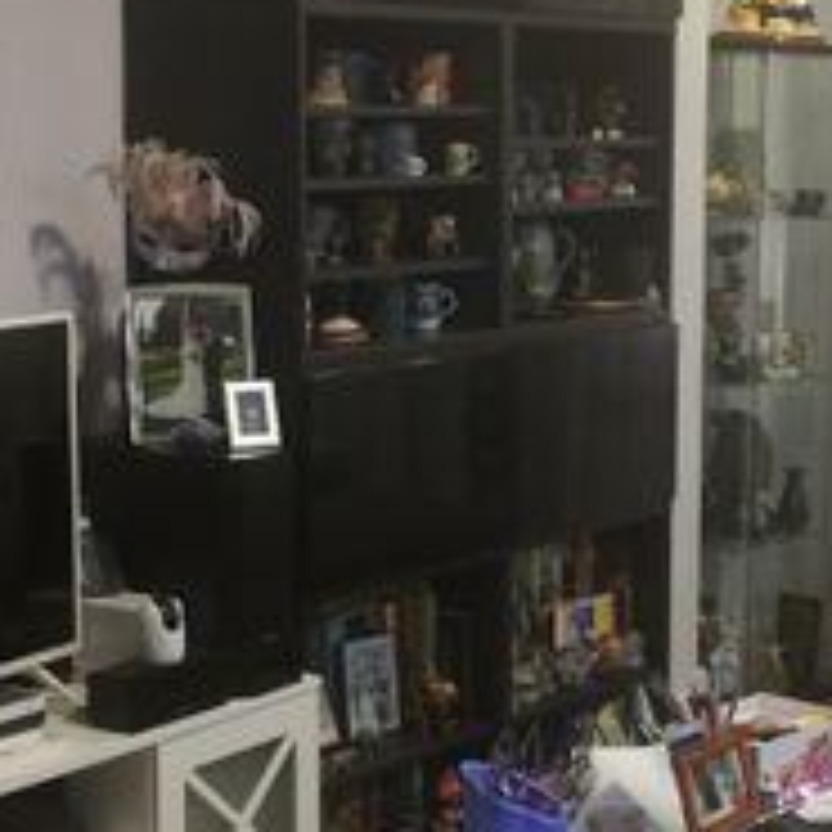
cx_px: 549
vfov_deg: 20.9
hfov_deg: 20.8
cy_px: 369
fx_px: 2257
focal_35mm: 83
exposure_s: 1/33
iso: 160
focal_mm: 4.15
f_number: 2.2
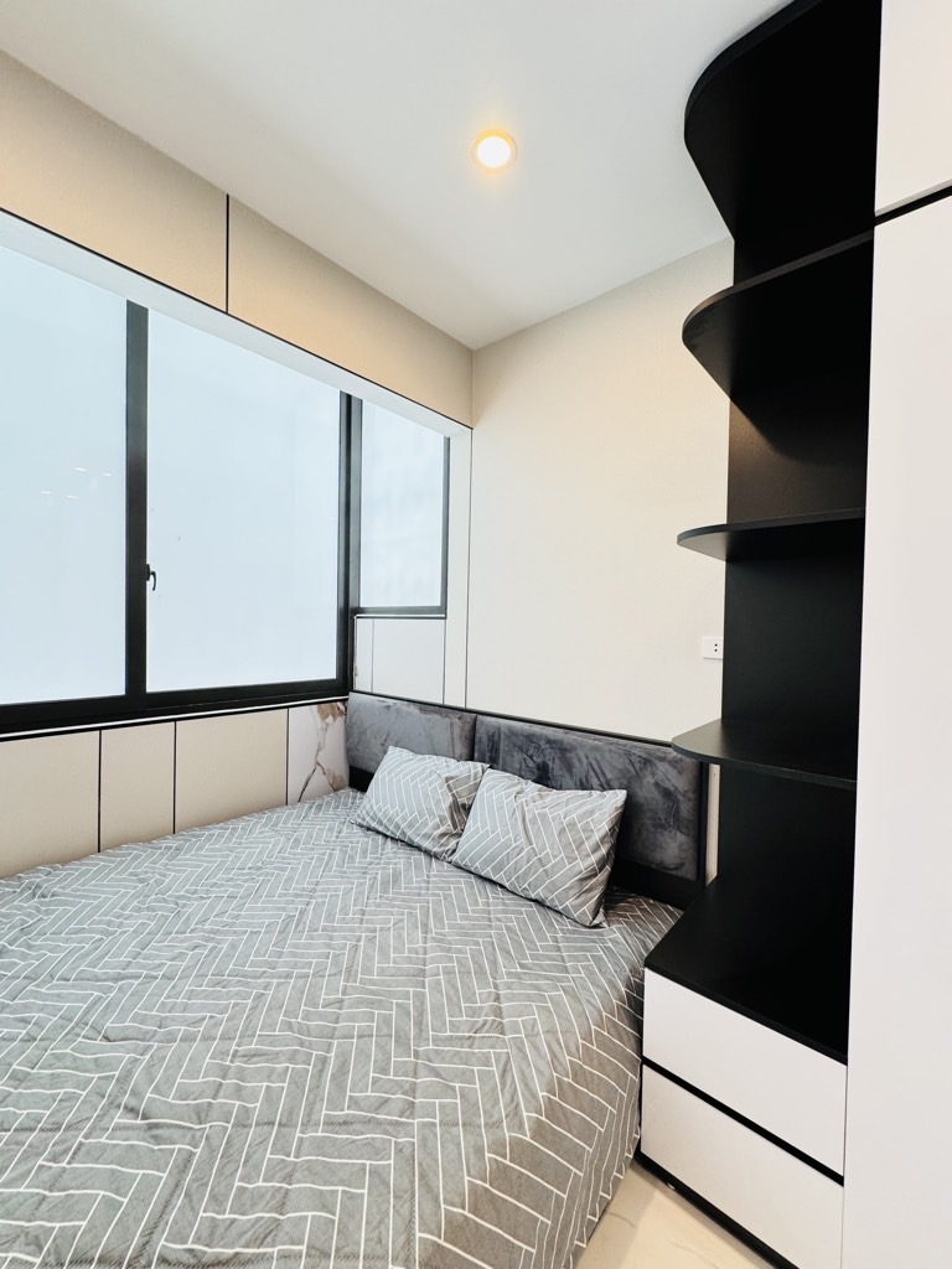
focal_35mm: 14
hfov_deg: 85.7
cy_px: 634
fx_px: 513
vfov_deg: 102.1
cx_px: 476
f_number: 2.2
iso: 200
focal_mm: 2.22
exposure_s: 1/100
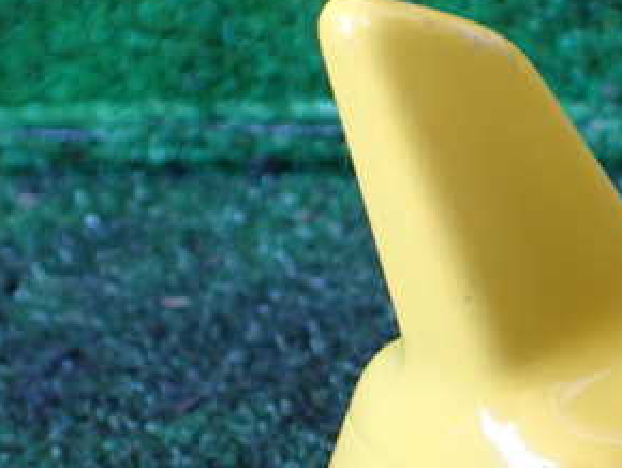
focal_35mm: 62
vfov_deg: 23.4
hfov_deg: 29.4
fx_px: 1115
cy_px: 350
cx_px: 603
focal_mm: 5.4
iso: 800
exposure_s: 1/125
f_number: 2.3
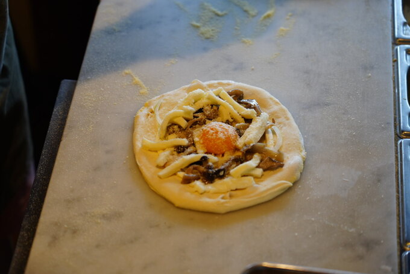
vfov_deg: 13.1
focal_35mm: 105
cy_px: 137
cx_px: 205
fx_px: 1196
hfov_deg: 19.4
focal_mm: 105
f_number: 4
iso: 1250
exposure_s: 1/100
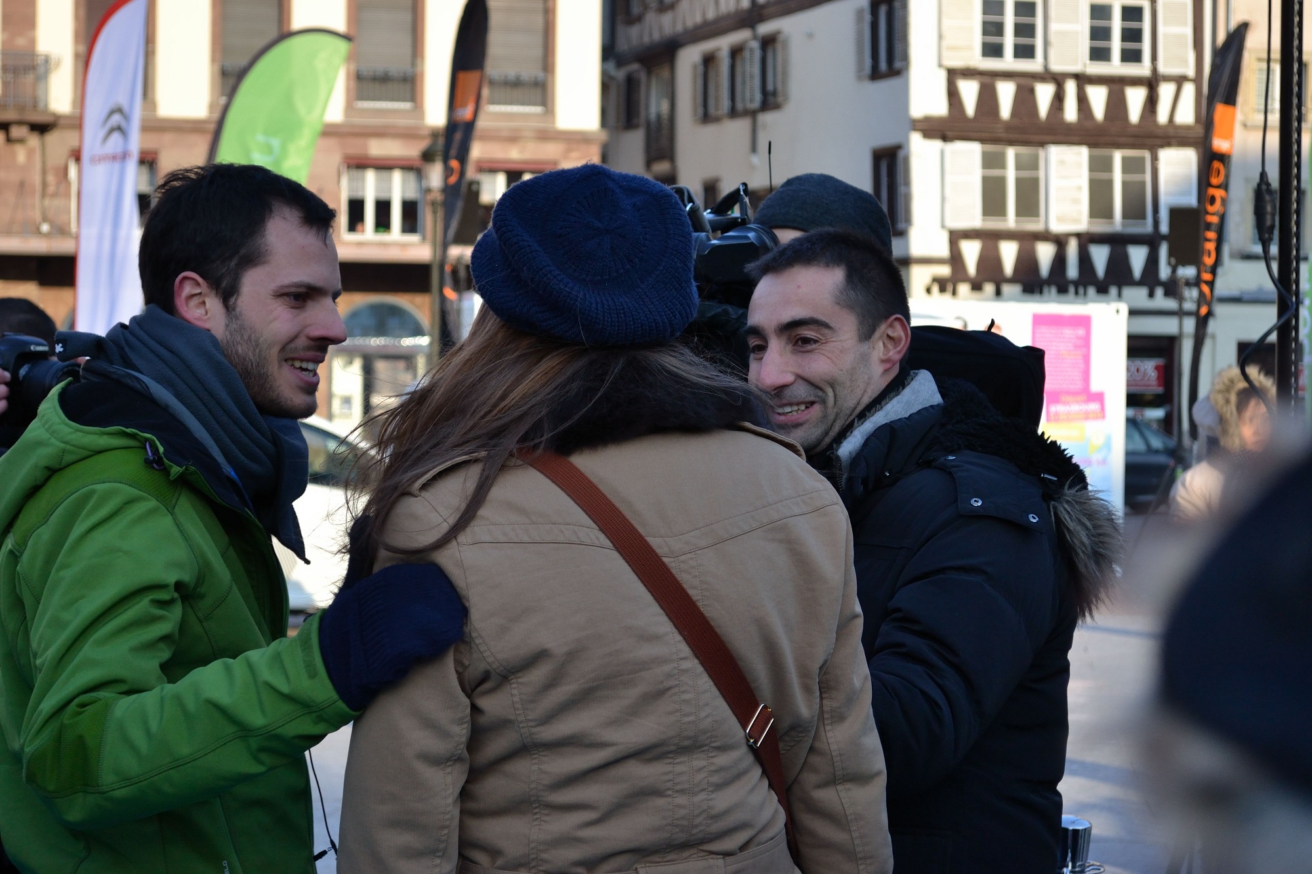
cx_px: 656
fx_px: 2842
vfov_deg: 17.5
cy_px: 437
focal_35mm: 78
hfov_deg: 26.0
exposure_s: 1/500
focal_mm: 52
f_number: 5.6
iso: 400
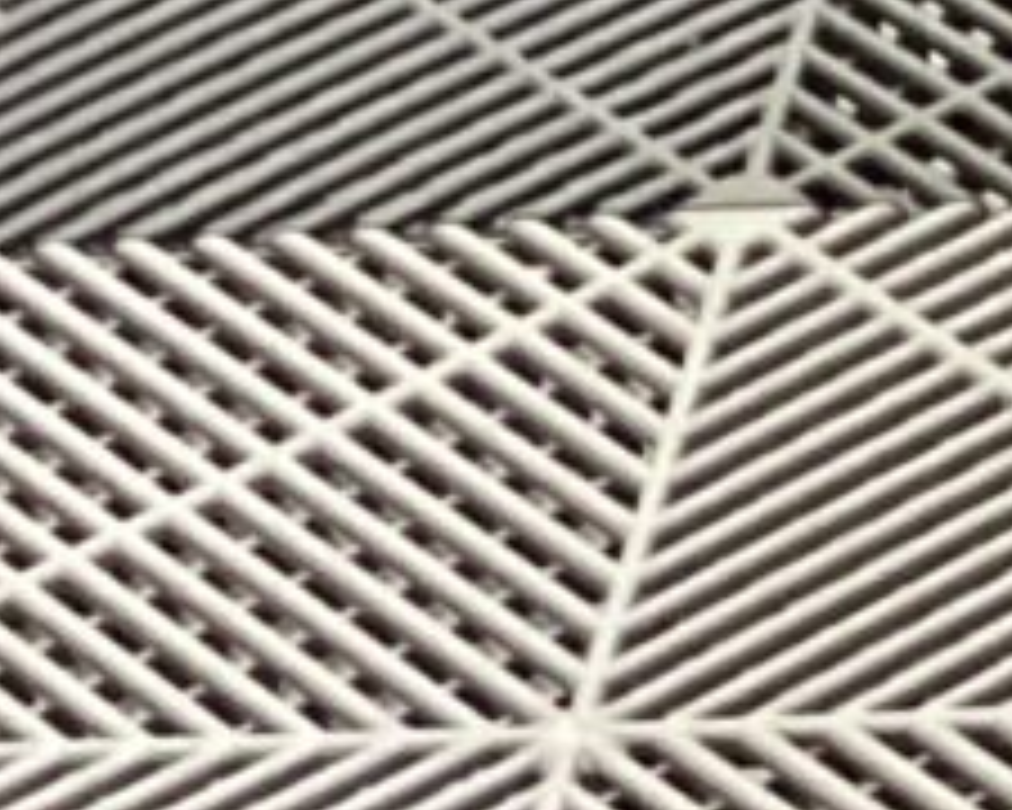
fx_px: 7727
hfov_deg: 6.7
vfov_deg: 5.6
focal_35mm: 258
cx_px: 3211
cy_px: 2511
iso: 250
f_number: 2.4
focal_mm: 3.3
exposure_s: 1/40
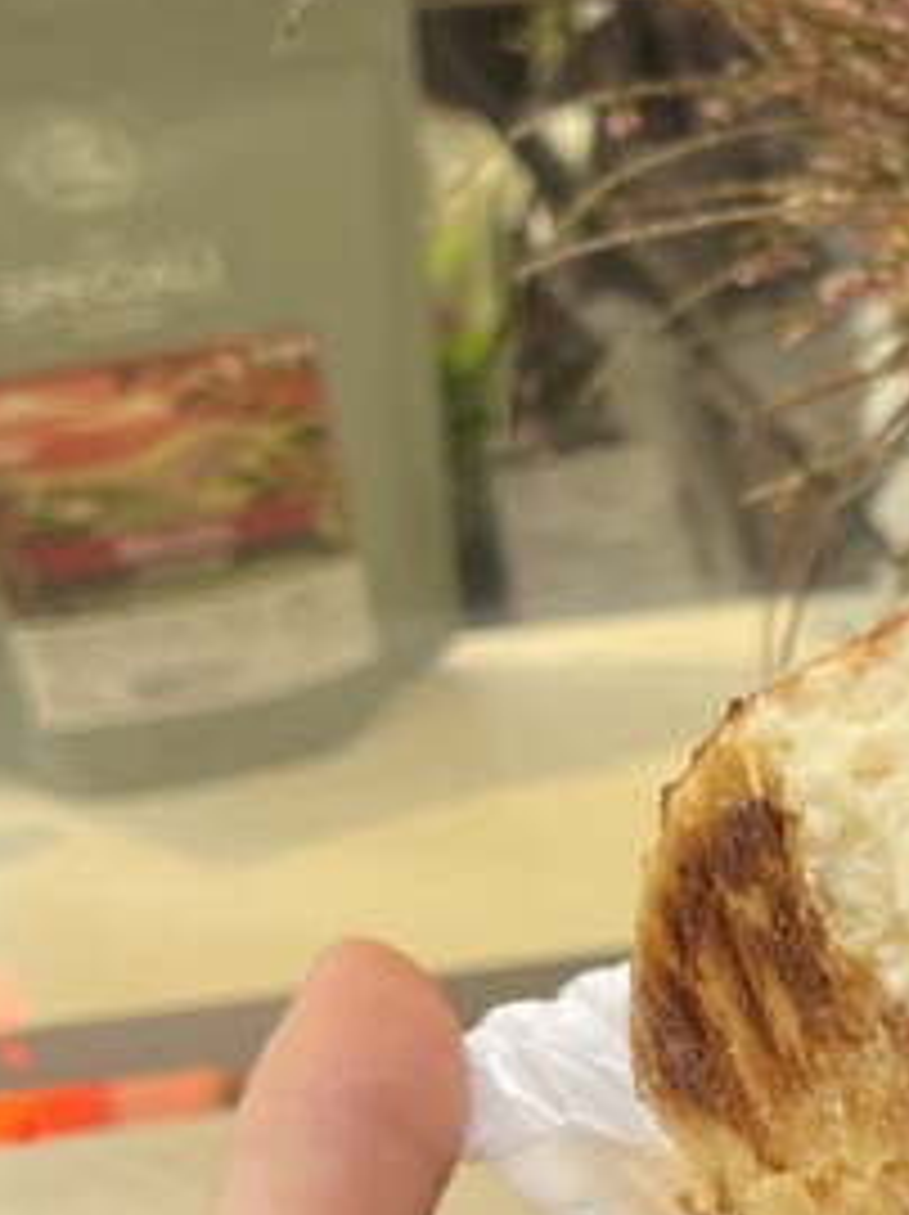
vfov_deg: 26.1
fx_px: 2595
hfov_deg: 18.4
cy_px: 873
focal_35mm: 74
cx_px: 1206
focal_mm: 5.1
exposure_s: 1/100
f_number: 1.6
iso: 80
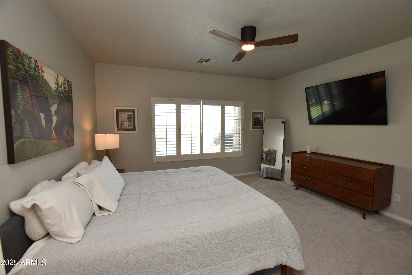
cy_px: 138
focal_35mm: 15
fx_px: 172
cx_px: 206
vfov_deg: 77.3
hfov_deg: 100.4
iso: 640
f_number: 5.6
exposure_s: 1/125
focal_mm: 10
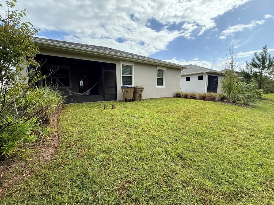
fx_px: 111
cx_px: 137
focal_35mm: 14
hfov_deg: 102.1
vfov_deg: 85.7
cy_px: 102
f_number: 2.2
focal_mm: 2.22
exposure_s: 1/928
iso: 64
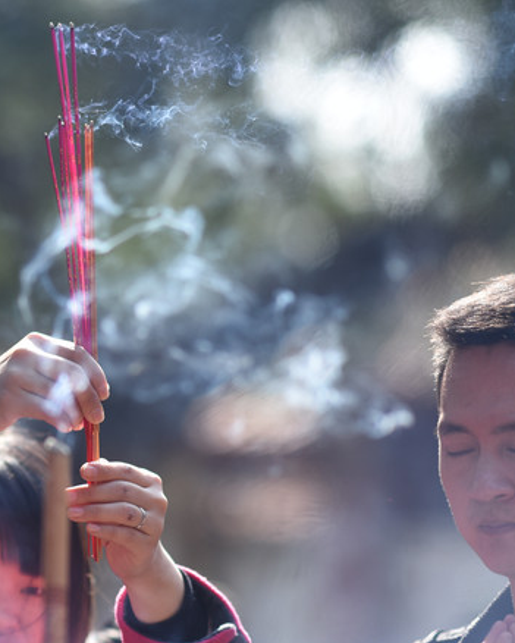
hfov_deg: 5.7
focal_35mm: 270
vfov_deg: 7.2
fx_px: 5139
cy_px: 447
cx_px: -62
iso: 200
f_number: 1.8
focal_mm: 105
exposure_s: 1/2500
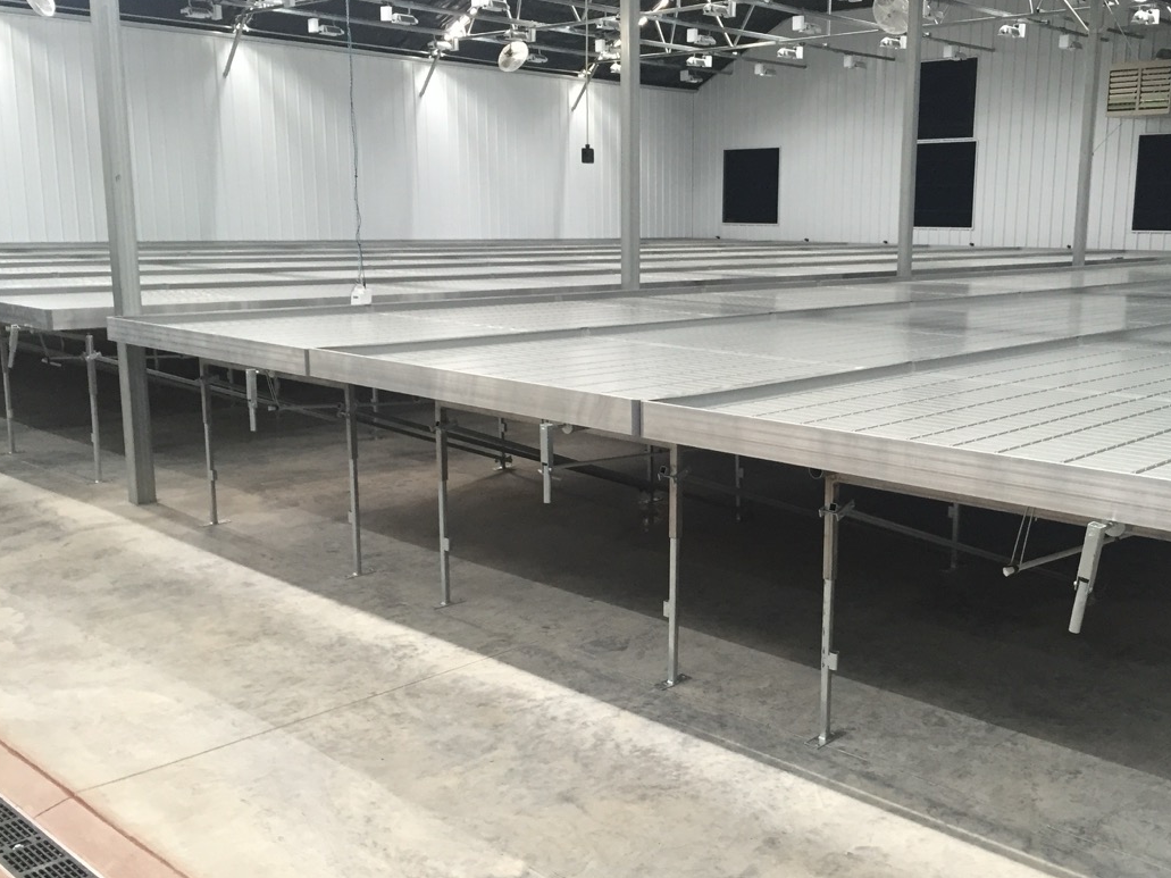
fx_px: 1218
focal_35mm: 36
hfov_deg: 51.0
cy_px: 443
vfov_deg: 39.6
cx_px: 703
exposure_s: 1/30
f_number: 2.2
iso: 100
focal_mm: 4.15
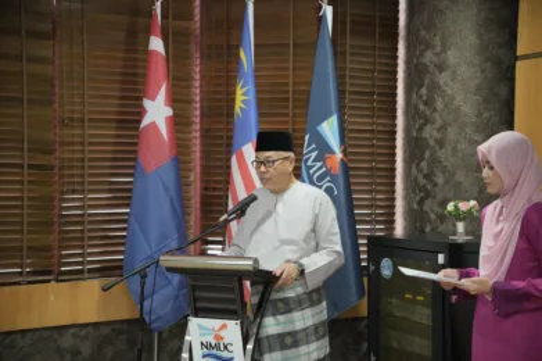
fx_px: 1053
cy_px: 180
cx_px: 271
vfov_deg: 19.4
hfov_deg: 28.9
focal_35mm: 70
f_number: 2.8
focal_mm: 70
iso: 640
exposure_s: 1/80
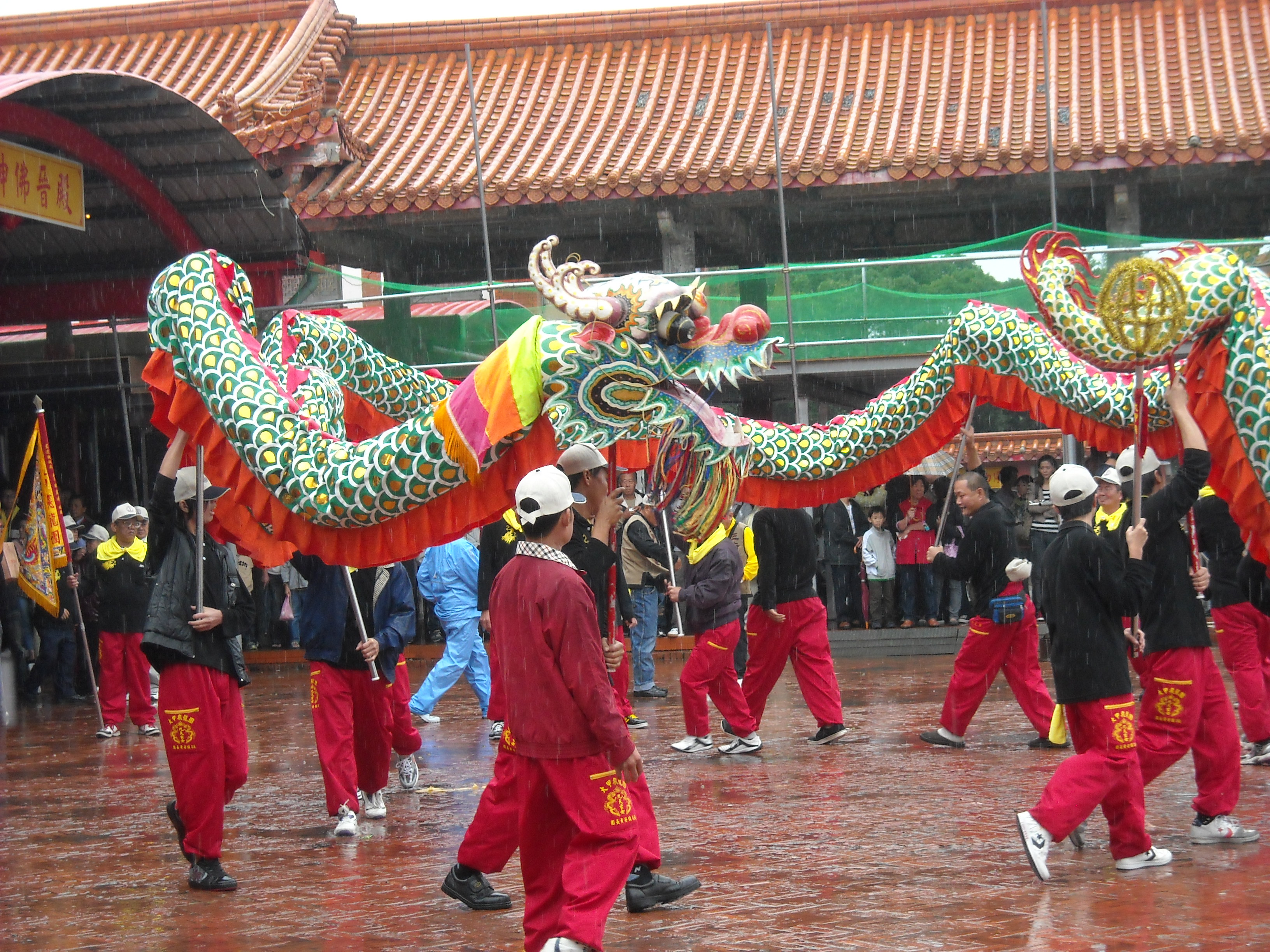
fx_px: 3082
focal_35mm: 84
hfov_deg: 23.3
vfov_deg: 17.6
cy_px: 476
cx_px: 635
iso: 200
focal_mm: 13.73
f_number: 4.1
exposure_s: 1/250
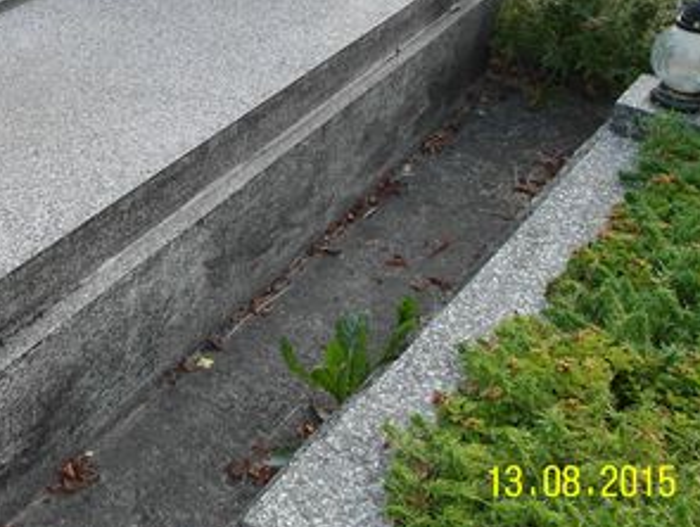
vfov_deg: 26.9
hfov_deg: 34.0
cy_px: 31
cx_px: 24
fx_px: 1053
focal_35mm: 52
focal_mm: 5.2
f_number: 3.4
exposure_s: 1/90
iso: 80
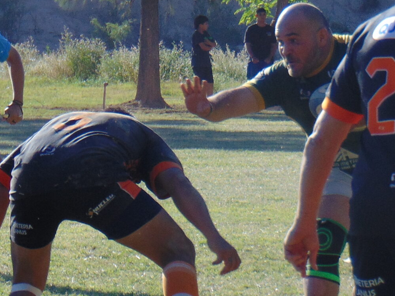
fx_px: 4815
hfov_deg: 4.7
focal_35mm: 422
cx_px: -77
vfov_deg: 3.5
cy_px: 72
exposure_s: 1/500
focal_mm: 29.5
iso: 80
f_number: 4
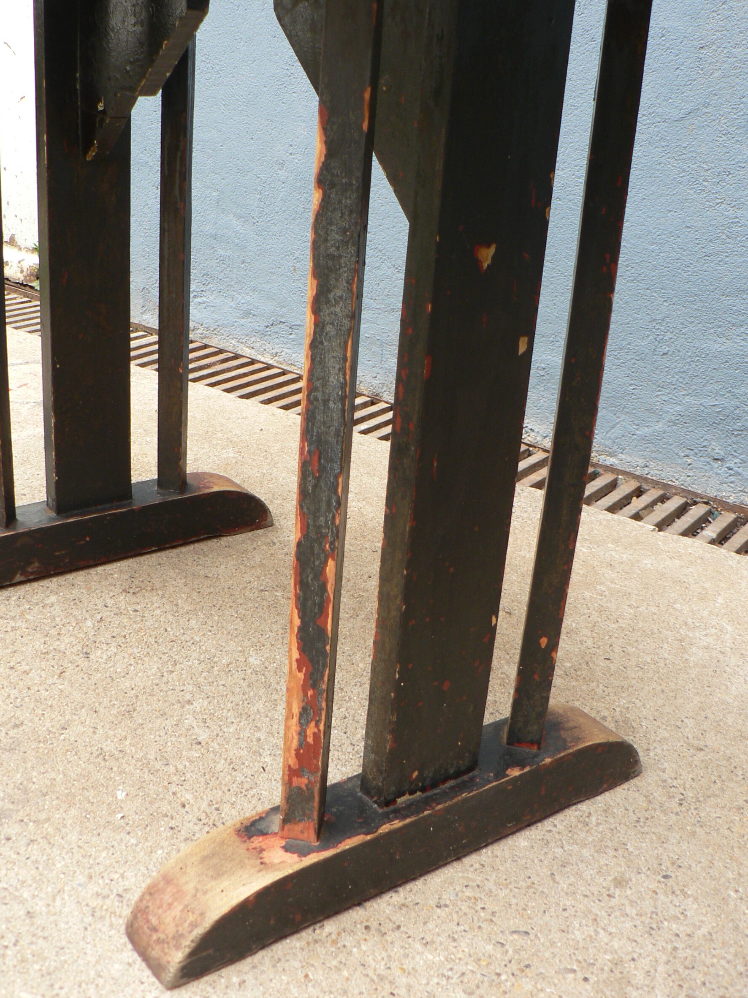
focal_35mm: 39
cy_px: 462
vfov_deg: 47.8
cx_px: 351
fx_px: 1124
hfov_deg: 36.8
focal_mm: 6
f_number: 2.8
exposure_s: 1/80
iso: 80
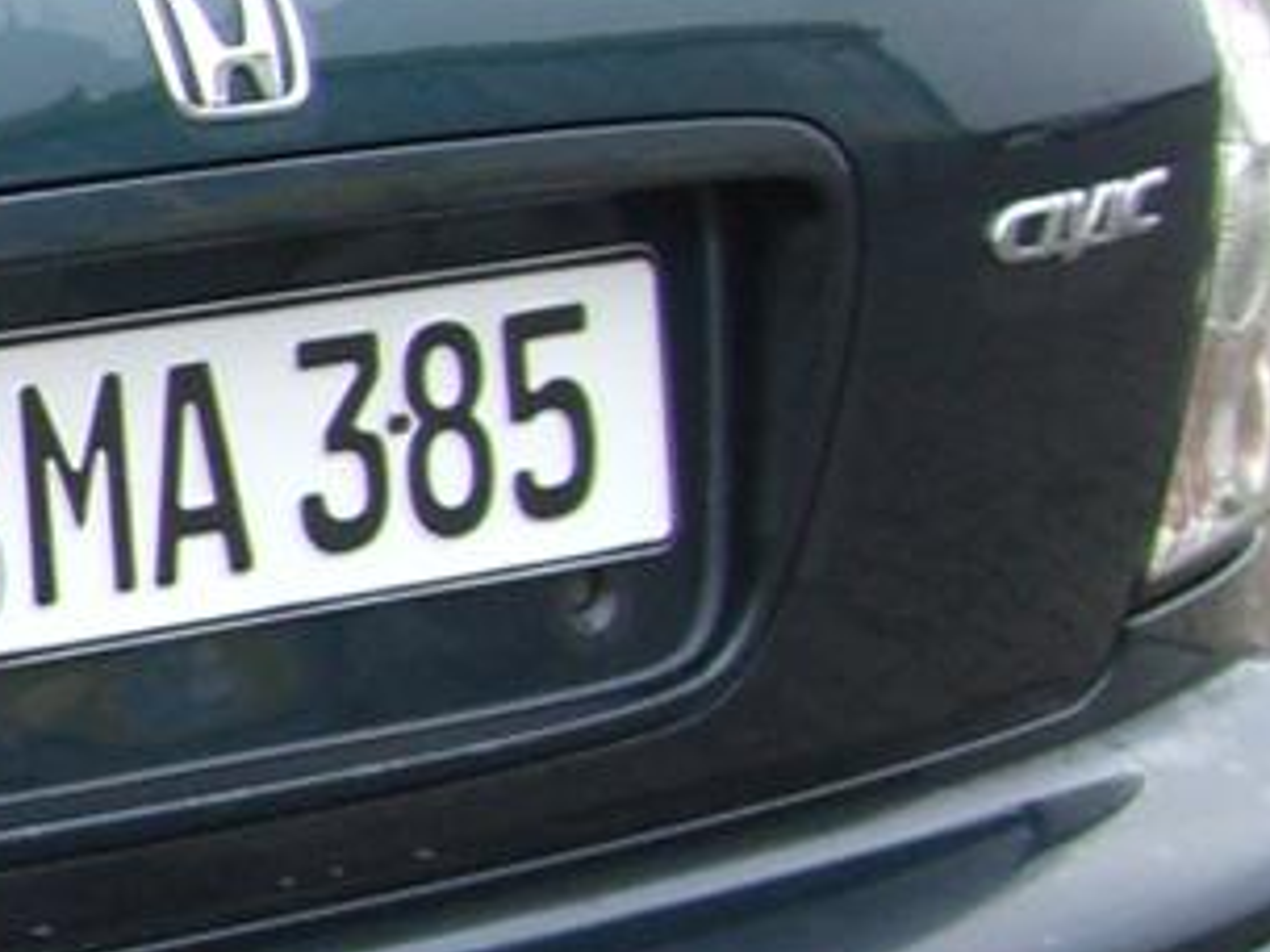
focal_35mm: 200
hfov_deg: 9.1
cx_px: -1529
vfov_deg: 7.4
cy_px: 509
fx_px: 7338
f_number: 2.7
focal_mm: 6.2
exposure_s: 1/125
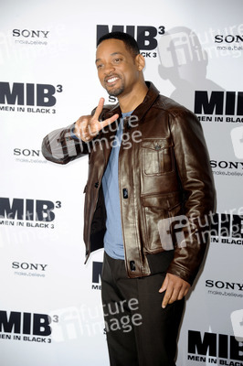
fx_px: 1176
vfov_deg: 17.7
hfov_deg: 11.8
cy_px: 183
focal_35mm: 116
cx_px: 122
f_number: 5.6
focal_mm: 116
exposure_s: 1/160
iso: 800
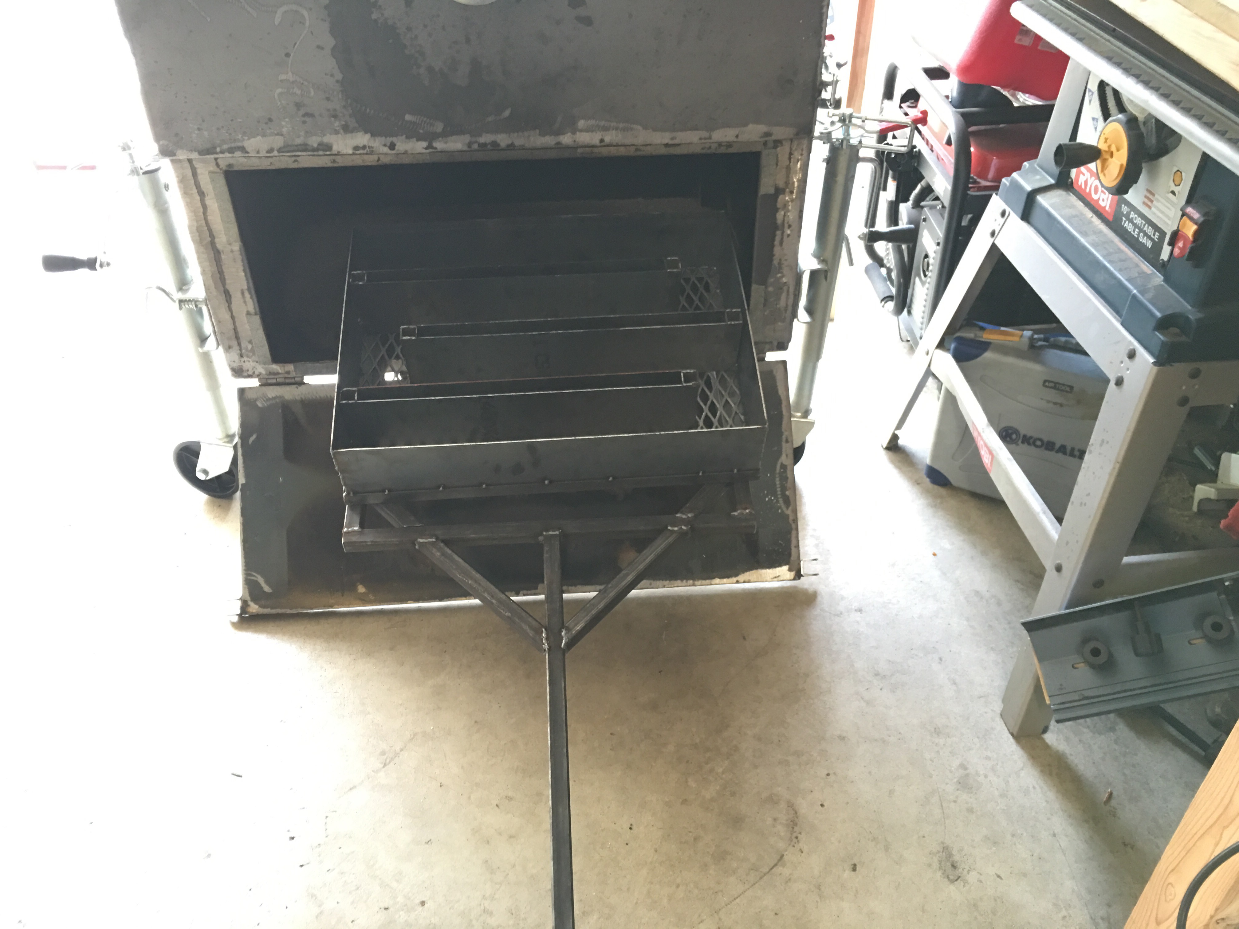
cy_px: 464
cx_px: 620
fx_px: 1038
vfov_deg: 48.2
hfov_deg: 61.7
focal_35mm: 29
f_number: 2.2
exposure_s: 1/15
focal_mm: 4.15
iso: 80
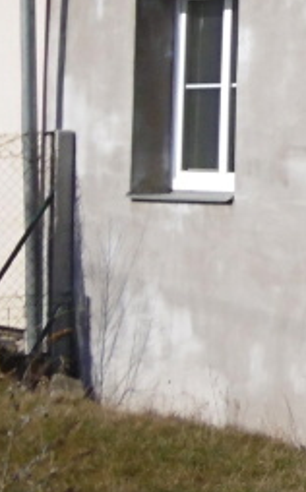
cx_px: 933
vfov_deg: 14.9
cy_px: -58
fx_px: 1834
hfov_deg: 8.1
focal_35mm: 137
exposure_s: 1/320
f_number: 8.8
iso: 100
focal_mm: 5.8
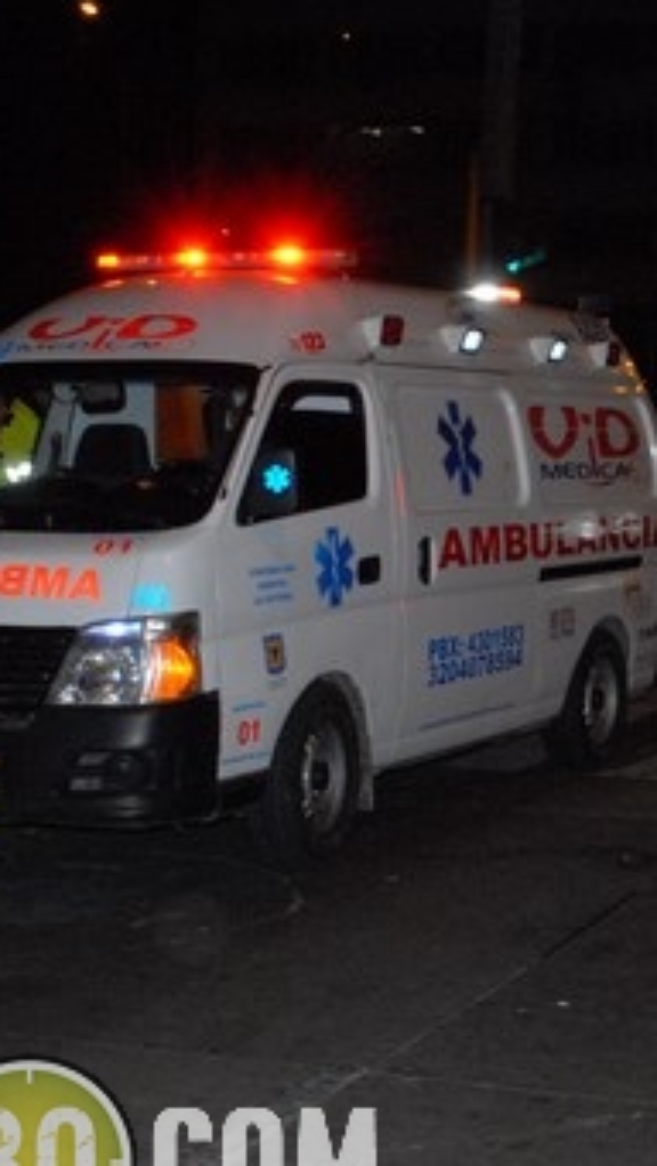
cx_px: 623
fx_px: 2135
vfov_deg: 30.6
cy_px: 583
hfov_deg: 17.2
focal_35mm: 69
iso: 1100
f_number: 7.1
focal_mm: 22
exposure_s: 1/40
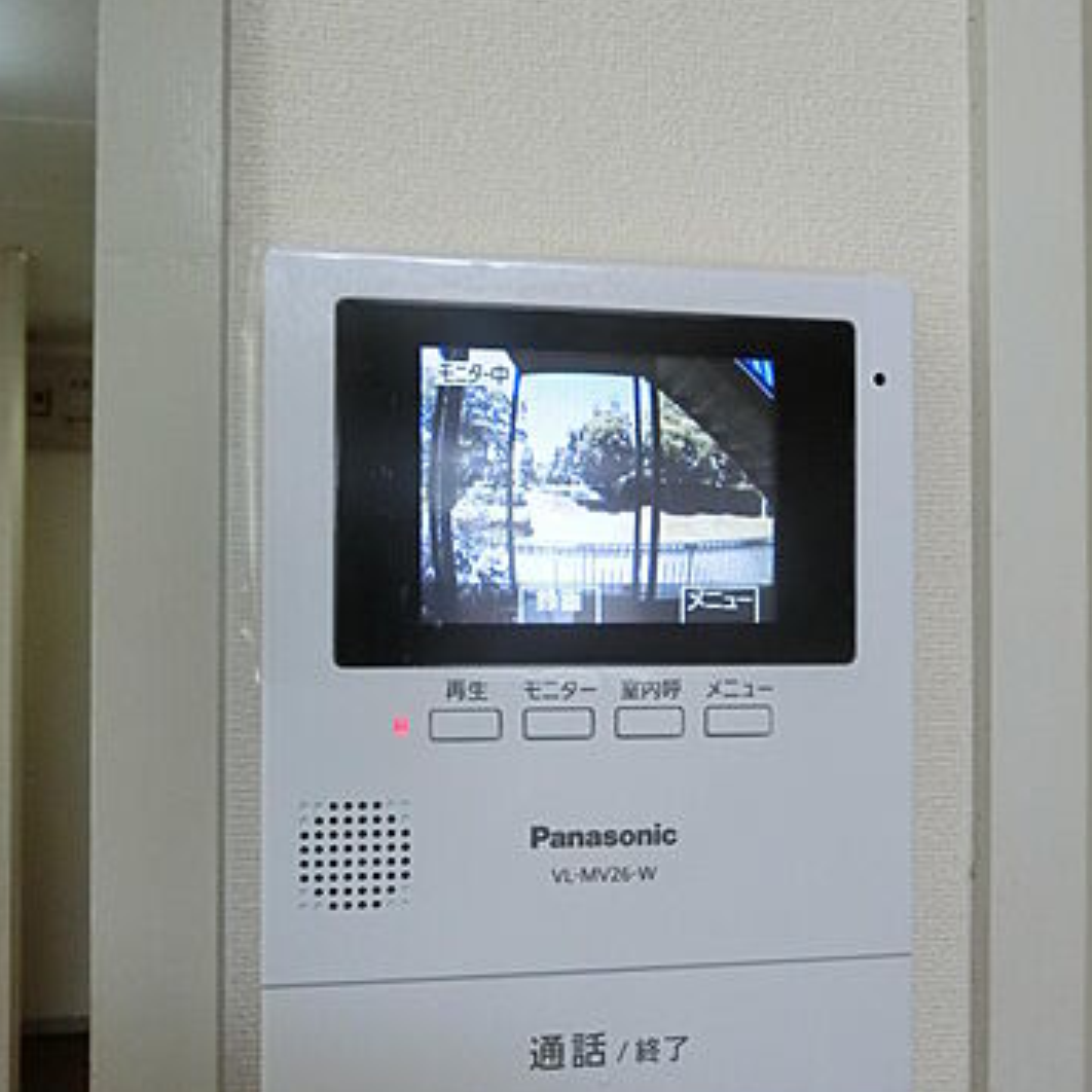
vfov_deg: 54.0
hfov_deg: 54.0
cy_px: 589
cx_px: 549
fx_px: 1071
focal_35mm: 30
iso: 800
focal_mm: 4.5
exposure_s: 1/250
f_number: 3.5
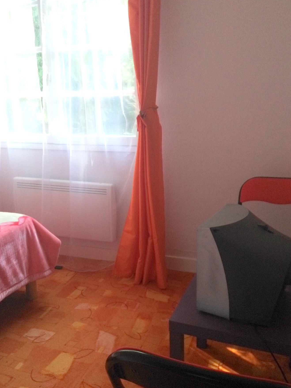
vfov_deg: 54.0
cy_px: 198
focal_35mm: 34
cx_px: 138
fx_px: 381
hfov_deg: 41.8
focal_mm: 2.96
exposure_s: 1/30
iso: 386
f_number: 2
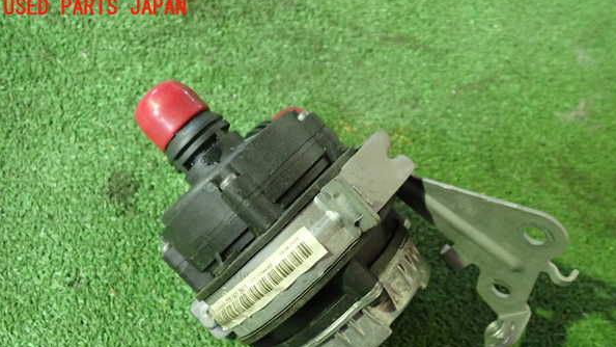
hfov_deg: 59.5
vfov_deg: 35.3
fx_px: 539
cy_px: 229
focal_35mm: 33
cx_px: 309
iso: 800
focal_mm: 5.4
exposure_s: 1/30
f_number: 2.3
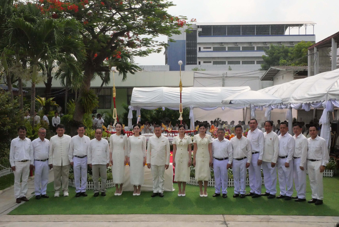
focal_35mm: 37
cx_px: 170
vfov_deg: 36.0
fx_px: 349
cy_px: 114
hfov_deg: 51.9
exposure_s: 1/4000
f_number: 14
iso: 4000
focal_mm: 18
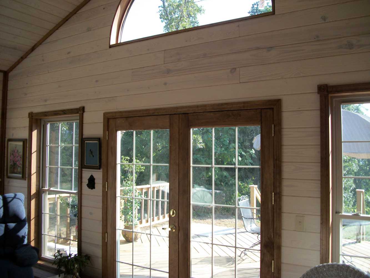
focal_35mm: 32
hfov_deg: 56.8
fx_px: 342
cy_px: 139
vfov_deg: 44.2
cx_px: 185
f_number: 2.9
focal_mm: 5.7
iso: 80
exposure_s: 1/200
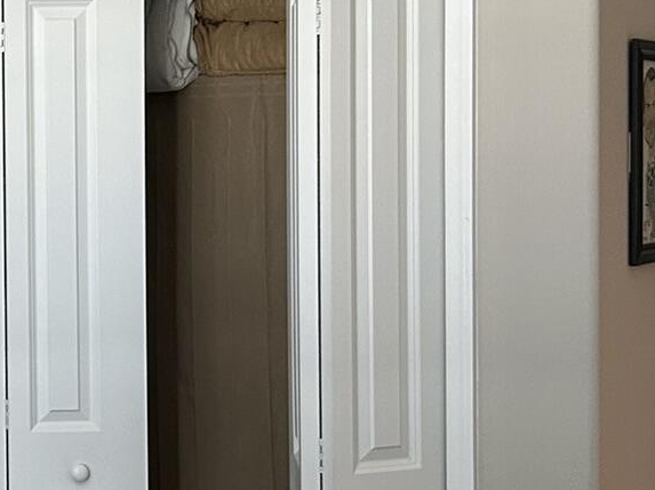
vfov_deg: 15.9
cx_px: -51
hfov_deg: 20.2
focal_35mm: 93
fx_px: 1759
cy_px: 179
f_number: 1.5
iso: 250
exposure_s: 1/60
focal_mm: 5.7
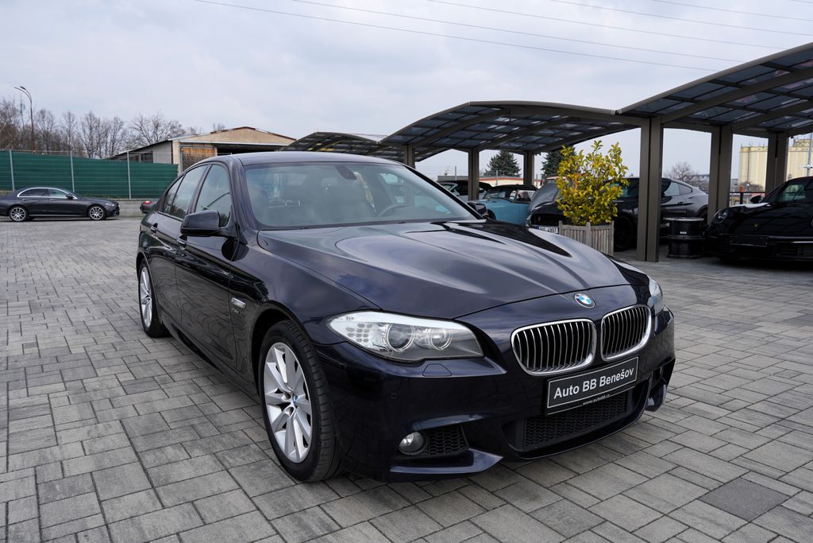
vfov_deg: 49.6
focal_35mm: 26
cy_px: 272
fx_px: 587
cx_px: 406
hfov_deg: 69.4
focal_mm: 26
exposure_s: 1/250
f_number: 8
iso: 100
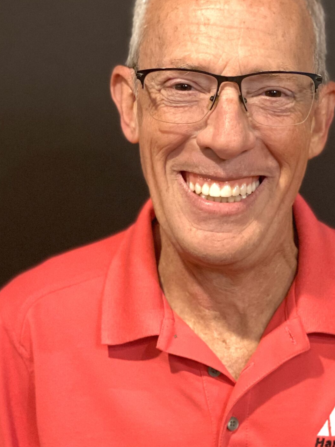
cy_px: 314
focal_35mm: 95
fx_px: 1226
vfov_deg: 20.5
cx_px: 228
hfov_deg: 15.5
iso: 320
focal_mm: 6
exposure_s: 1/40
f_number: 2
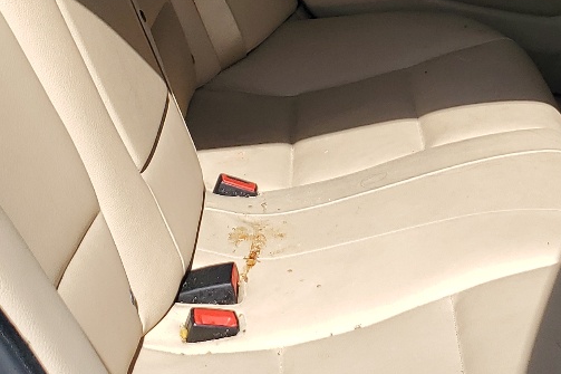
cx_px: 464
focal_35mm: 86
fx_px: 1340
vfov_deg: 15.7
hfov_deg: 23.2
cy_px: 46
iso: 50
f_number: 1.5
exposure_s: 1/2500
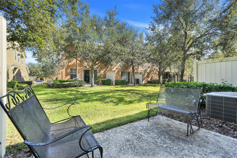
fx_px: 109
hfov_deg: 95.0
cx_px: 118
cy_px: 79
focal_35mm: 16
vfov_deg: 72.0
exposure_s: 1/15
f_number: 9
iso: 250
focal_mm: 16.5
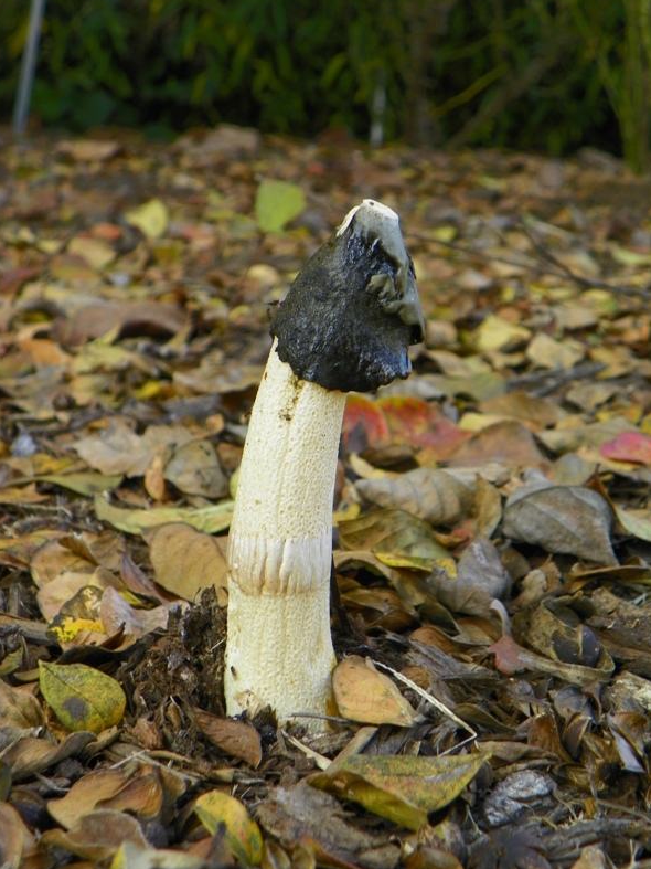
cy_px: 433
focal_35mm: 63
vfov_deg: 30.7
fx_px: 1580
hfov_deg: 23.3
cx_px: 326
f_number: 3.5
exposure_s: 1/40
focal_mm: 11
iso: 64
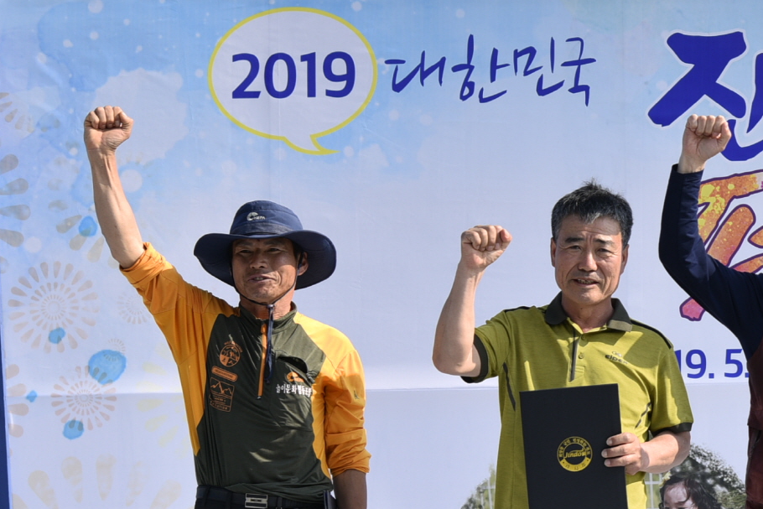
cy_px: 331
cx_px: 900
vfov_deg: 9.5
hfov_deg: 13.8
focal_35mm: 145
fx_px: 3073
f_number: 5
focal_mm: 55
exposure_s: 1/160
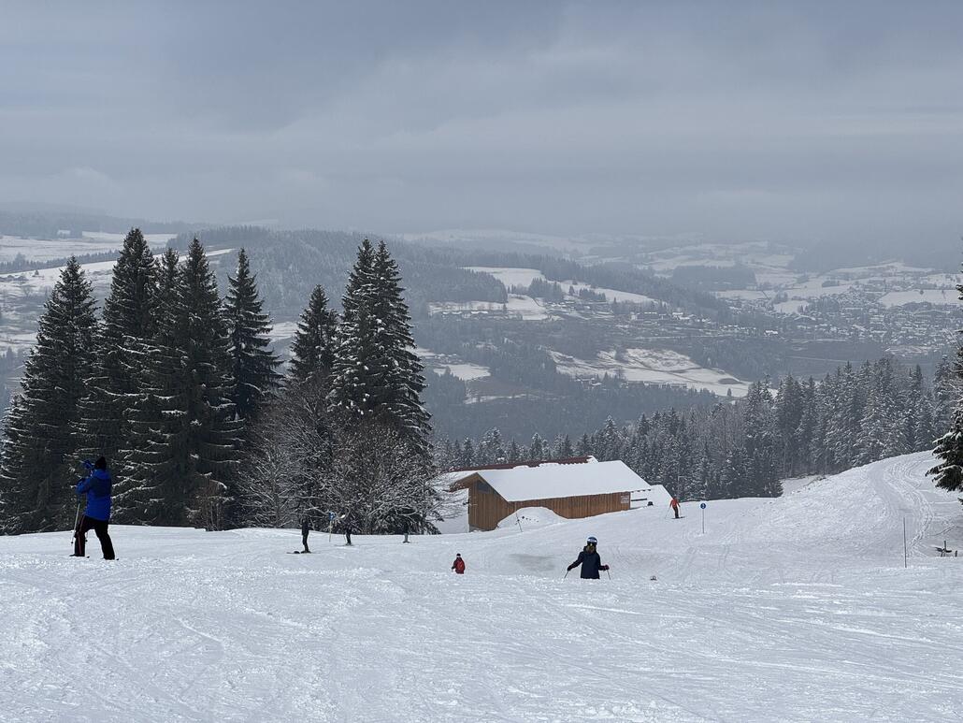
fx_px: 2143
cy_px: 362
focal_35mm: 77
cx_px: 482
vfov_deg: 19.1
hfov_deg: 25.3
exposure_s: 1/2016
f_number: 2.8
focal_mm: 9
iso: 32
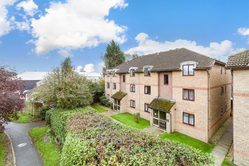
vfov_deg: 77.3
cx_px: 124
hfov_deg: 100.4
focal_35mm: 15
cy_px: 83
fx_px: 104
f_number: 10
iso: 160
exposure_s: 1/25
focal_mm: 10
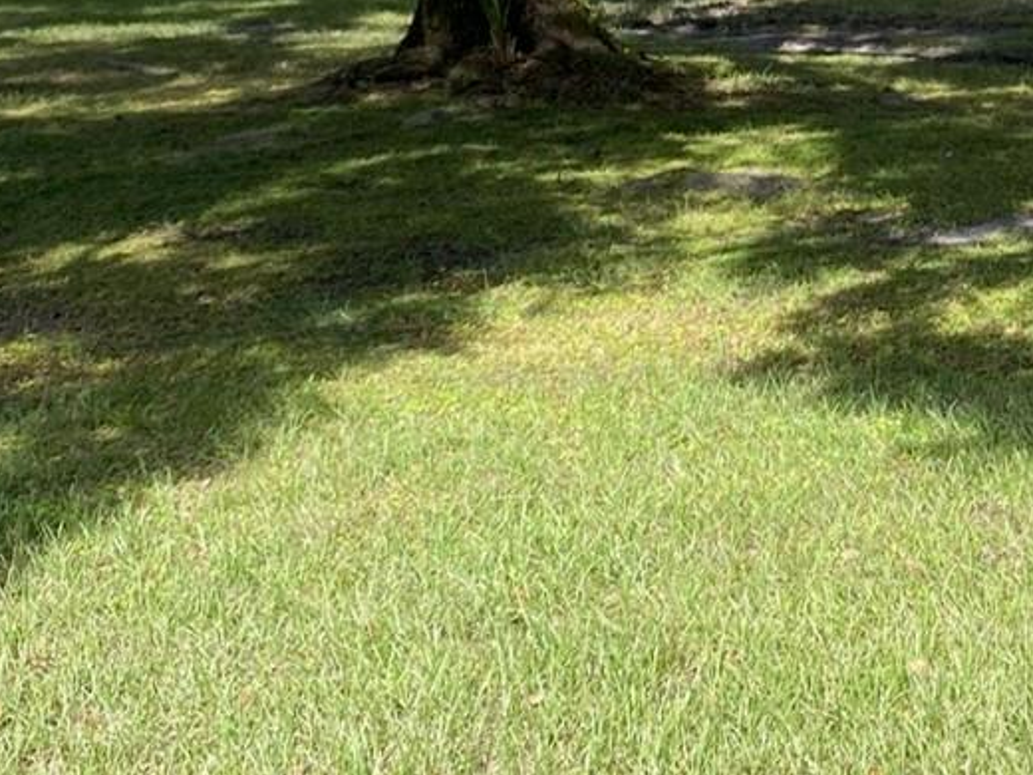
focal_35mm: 80
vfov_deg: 17.4
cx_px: 1130
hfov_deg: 23.0
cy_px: -194
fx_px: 2387
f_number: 1.8
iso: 32
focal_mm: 4.25
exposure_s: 1/630
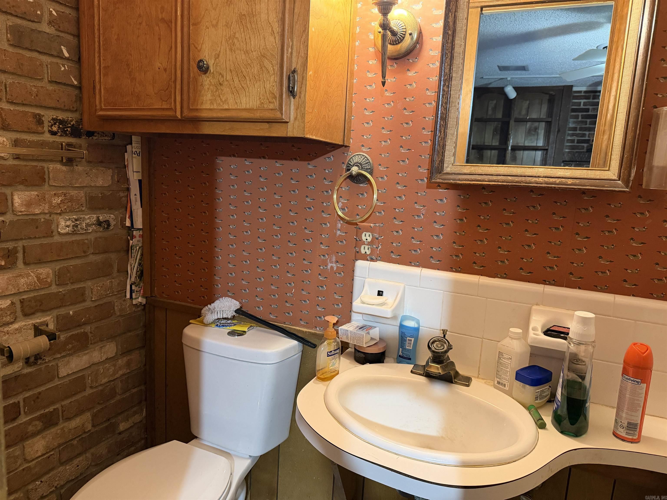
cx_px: 334
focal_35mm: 24
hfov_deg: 71.6
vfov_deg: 56.8
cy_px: 250
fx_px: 462
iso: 640
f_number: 1.78
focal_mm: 6.76
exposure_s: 1/40
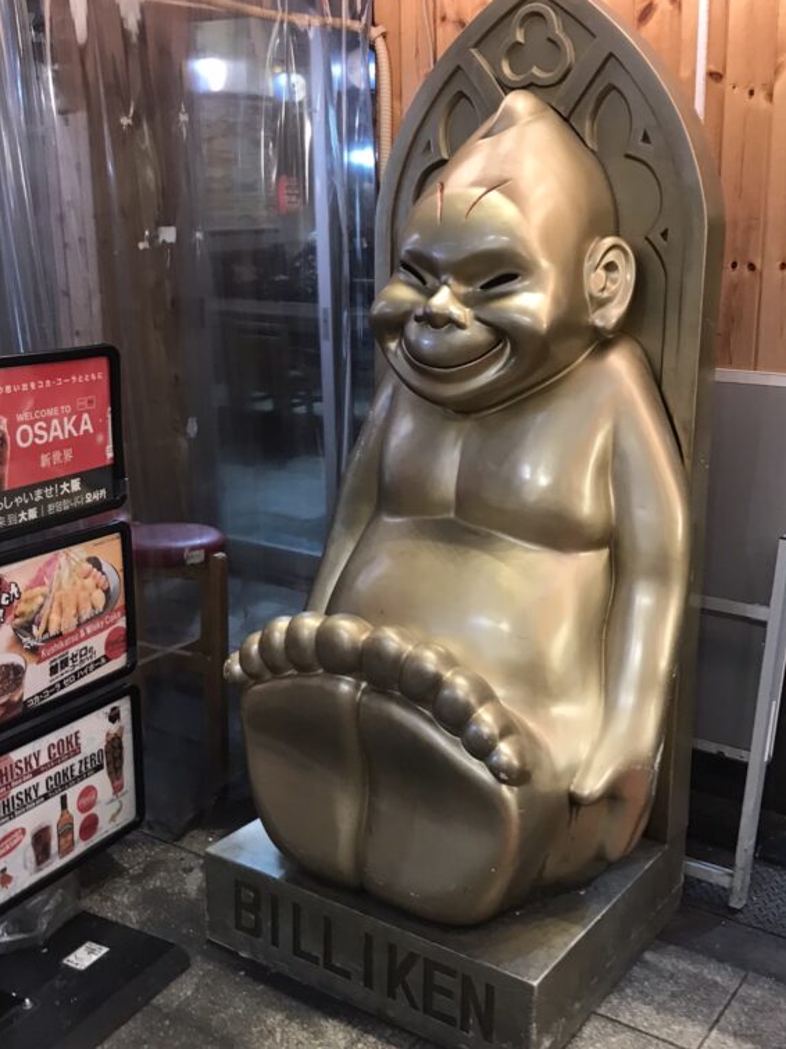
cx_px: 421
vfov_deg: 49.0
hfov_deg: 37.7
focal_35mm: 38
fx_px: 1151
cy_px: 495
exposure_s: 1/20
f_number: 1.8
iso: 40
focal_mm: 3.99
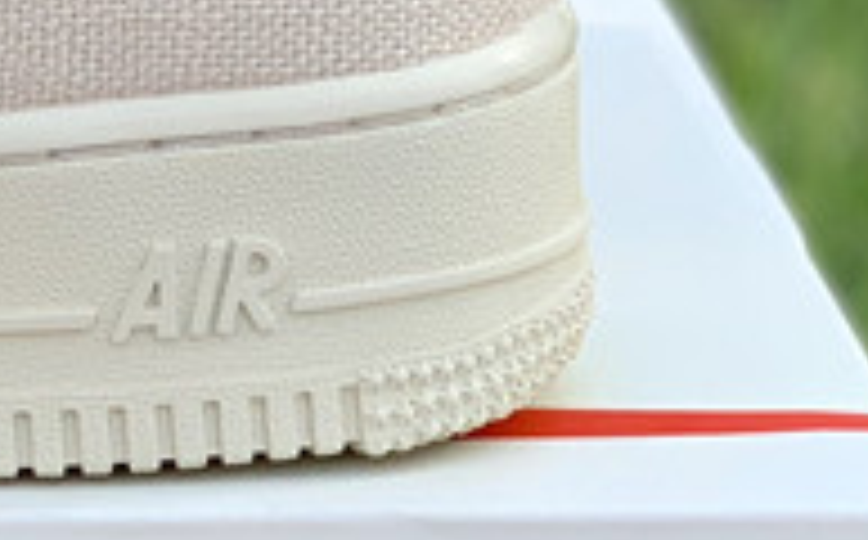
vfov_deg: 5.4
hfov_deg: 8.3
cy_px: -169
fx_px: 5740
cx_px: -679
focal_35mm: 243
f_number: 2.4
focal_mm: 6
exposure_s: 1/122
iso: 16
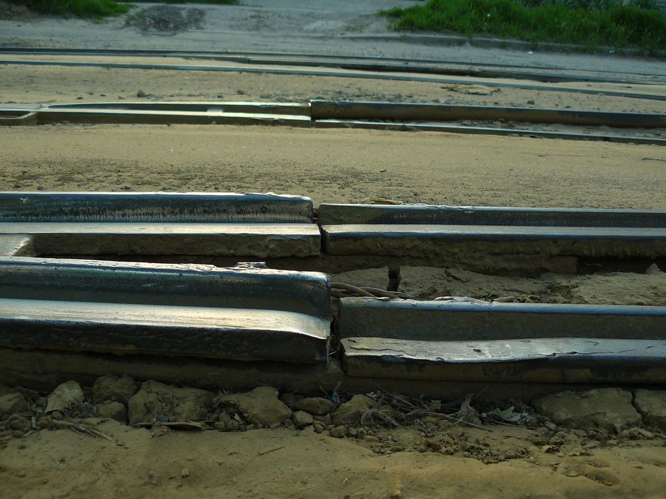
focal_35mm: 36
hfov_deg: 51.4
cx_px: 333
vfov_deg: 39.7
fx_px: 693
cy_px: 250
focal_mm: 6
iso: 100
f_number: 2.8
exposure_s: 1/125
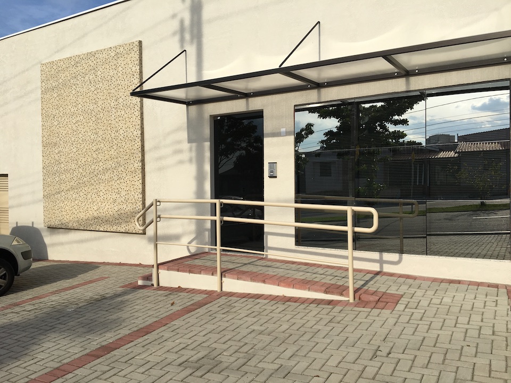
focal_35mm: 29
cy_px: 192
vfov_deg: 48.2
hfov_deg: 61.7
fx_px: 428
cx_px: 256
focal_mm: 4.15
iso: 25
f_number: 2.2
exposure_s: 1/1603
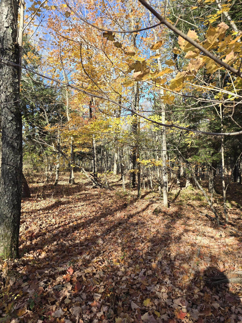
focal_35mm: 23
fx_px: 214
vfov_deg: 73.9
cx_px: 121
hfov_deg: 58.9
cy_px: 162
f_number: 1.7
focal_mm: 6.3
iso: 12
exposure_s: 1/180
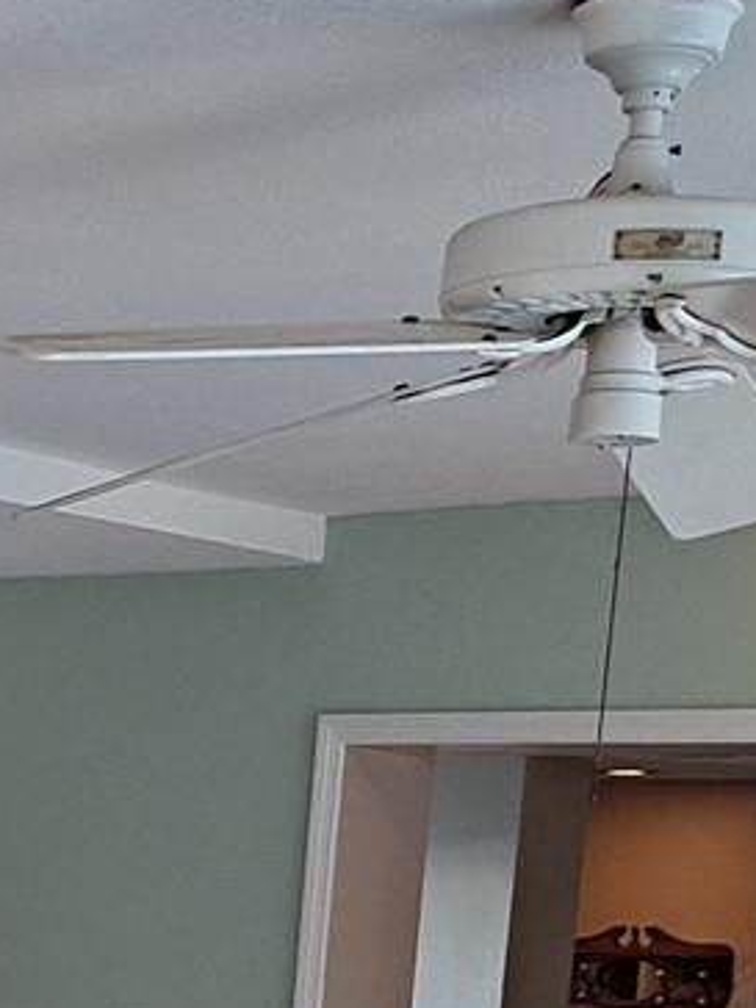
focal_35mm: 110
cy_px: 1509
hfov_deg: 12.6
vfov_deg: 16.3
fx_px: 3203
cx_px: -471
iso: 200
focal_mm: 4.6
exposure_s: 1/60
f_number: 2
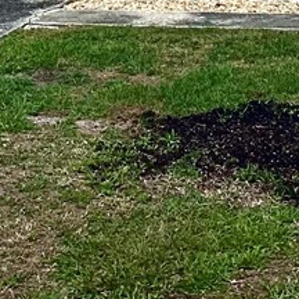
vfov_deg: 12.5
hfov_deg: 13.4
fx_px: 1270
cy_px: -198
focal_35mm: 130
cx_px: 181
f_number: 2.4
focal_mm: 3.3
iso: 25
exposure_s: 1/1567
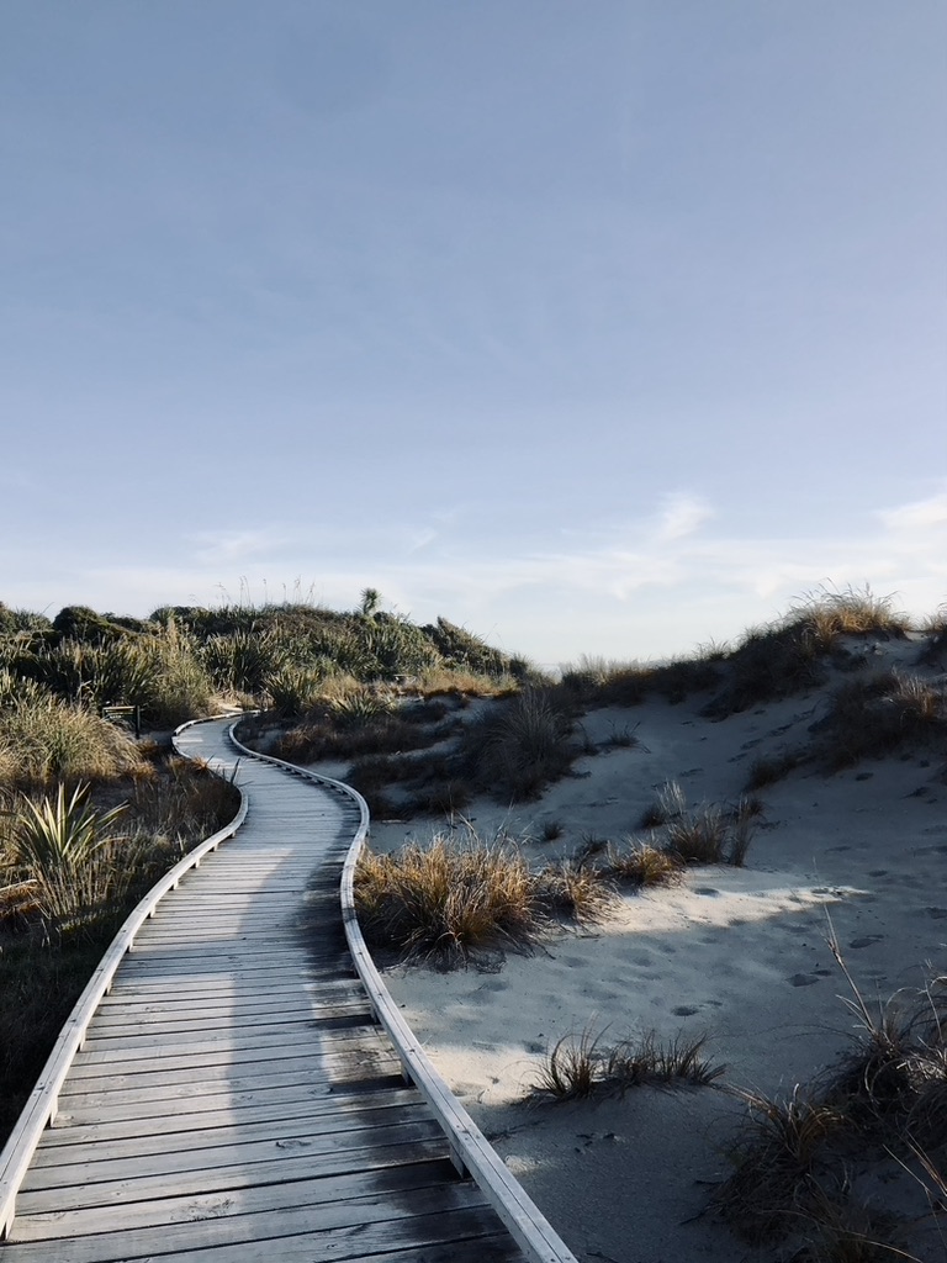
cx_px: 474
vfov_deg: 63.4
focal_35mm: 28
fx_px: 1021
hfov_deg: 49.7
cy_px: 632
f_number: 1.8
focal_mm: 3.99
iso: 20
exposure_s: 1/1372
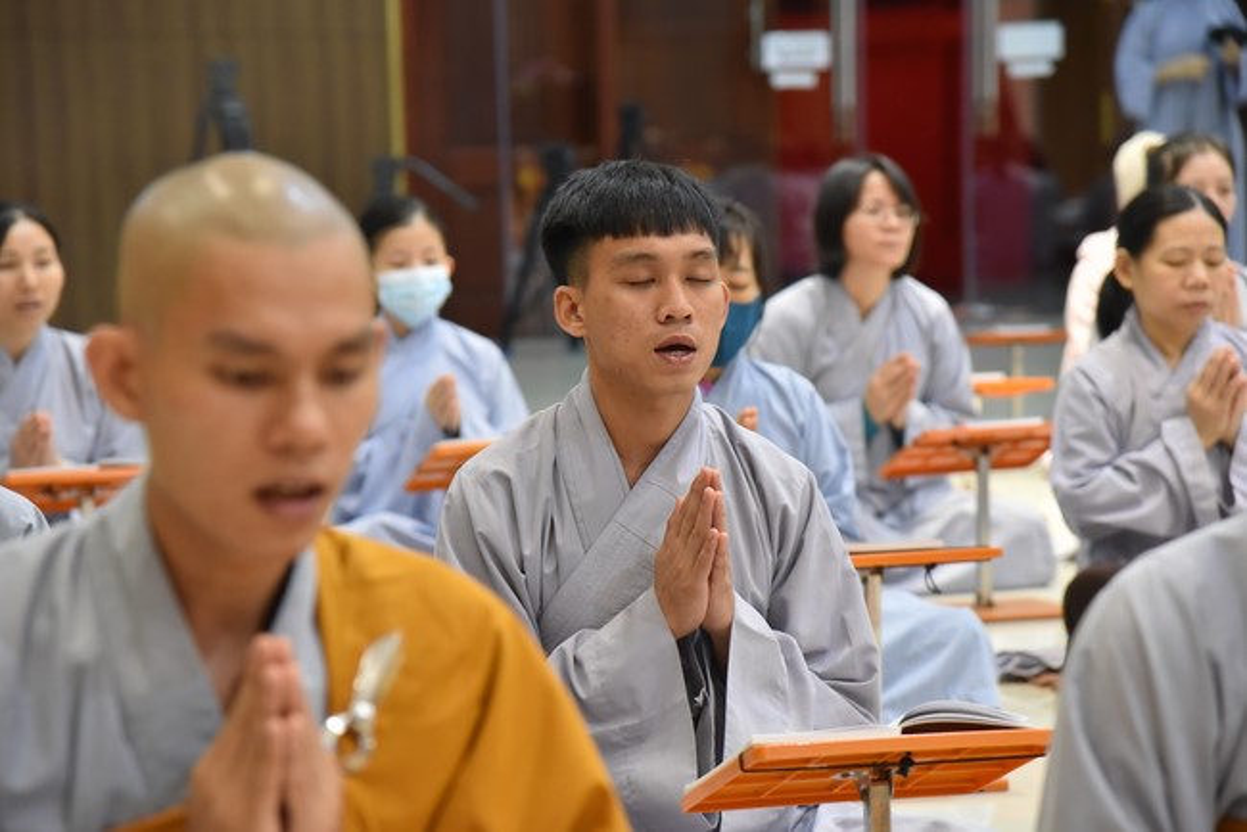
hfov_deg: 17.1
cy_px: 416
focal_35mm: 120
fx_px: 4158
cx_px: 624
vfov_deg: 11.4
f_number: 5
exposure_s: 1/100
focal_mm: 120
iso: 3200
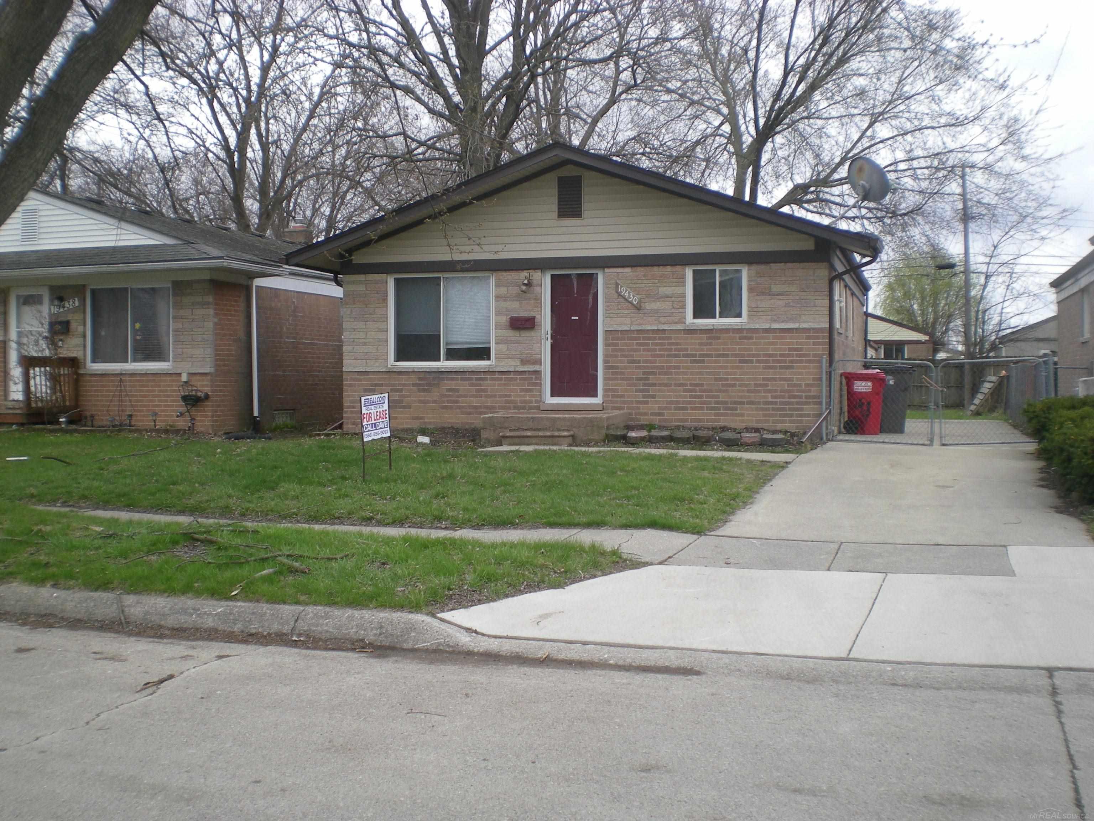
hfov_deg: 49.0
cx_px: 547
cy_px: 410
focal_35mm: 38
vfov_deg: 37.7
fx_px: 1201
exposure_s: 1/145
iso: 50
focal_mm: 6.3
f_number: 4.6
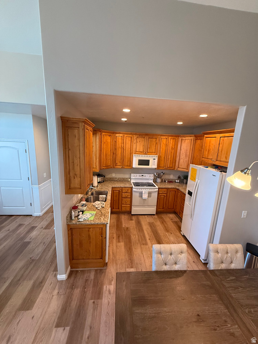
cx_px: 129
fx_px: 139
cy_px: 172
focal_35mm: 14
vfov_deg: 102.1
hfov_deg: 85.7
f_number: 2.2
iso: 640
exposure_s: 1/120
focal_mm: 2.22
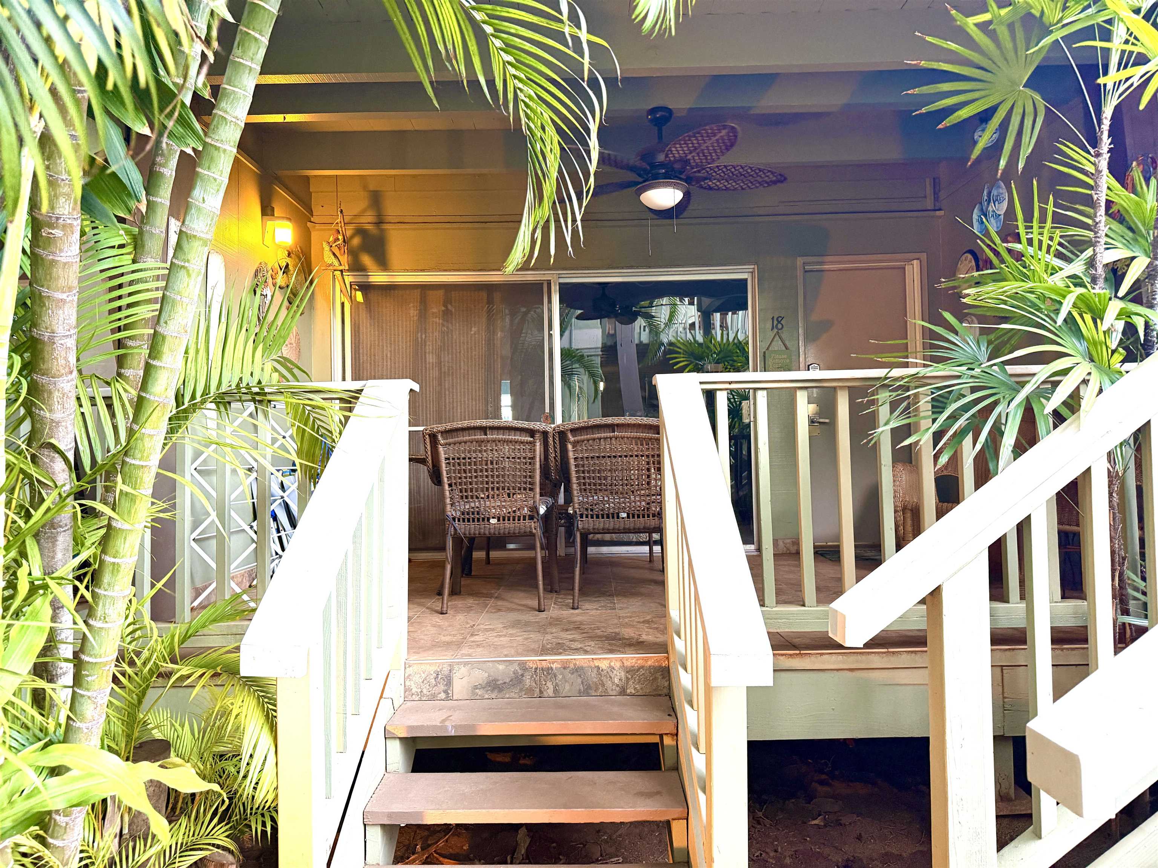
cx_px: 579
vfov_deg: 56.8
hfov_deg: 71.6
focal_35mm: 24
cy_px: 434
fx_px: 803
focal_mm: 6.76
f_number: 1.78
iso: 320
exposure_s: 1/60
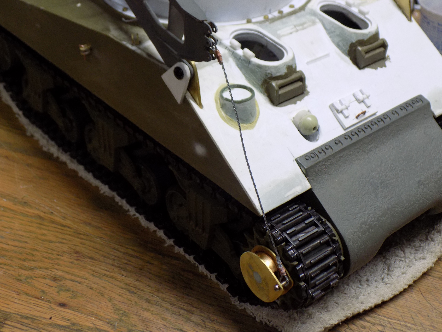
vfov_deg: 28.0
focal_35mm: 52
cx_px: 221
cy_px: 166
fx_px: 664
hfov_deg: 36.8
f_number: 3.9
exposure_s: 1/30
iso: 250
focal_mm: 9.3
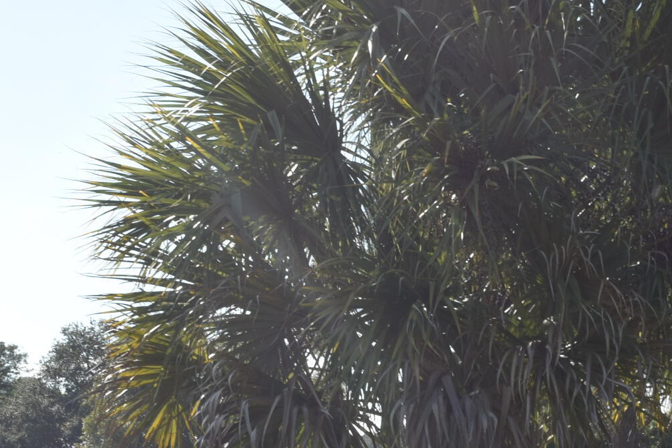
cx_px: 425
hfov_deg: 18.3
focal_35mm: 111
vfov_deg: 12.1
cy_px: 512
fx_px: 2081
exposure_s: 1/200
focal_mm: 25
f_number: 10
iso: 100
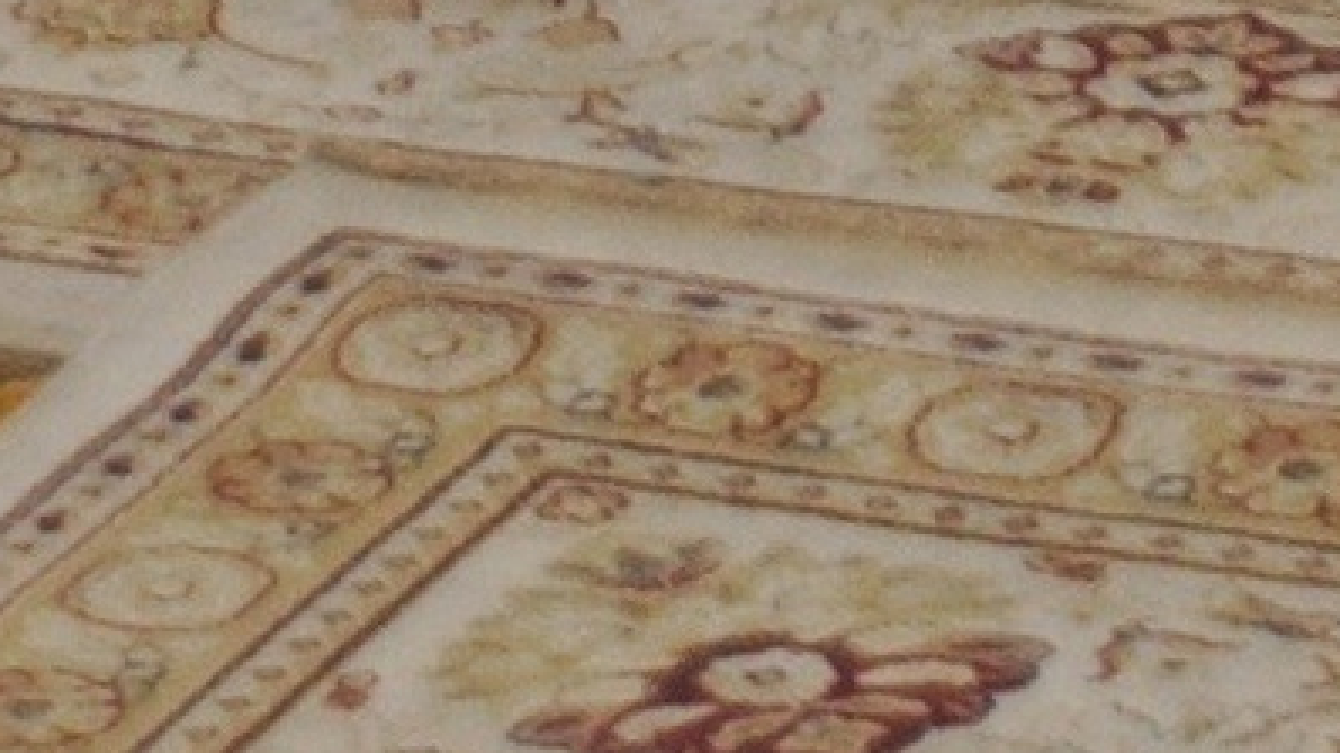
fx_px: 12929
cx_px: 1482
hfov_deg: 5.9
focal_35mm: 364
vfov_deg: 2.8
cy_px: -5119
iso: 200
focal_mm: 24
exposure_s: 1/60
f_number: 4
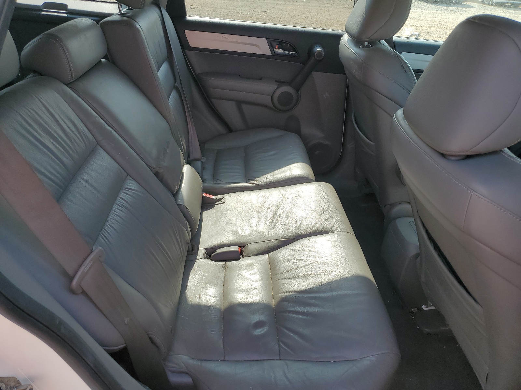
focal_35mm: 26
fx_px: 391
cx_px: 260
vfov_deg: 53.1
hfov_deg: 67.3
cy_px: 195
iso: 50
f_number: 1.5
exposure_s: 1/714
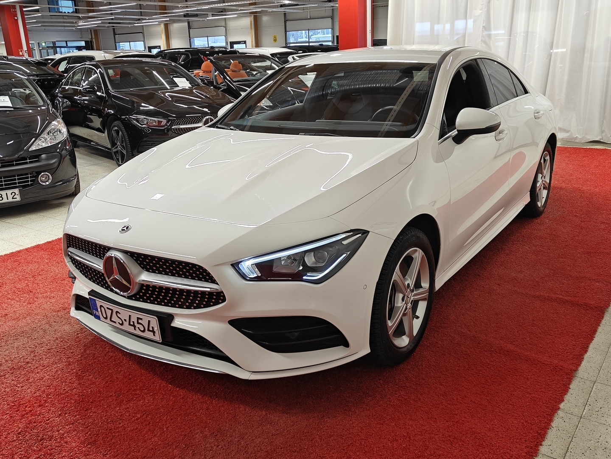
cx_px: 306
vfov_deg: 44.2
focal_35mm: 32
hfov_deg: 56.8
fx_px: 565
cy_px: 230
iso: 64
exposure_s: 1/83
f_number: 1.8
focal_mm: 5.59
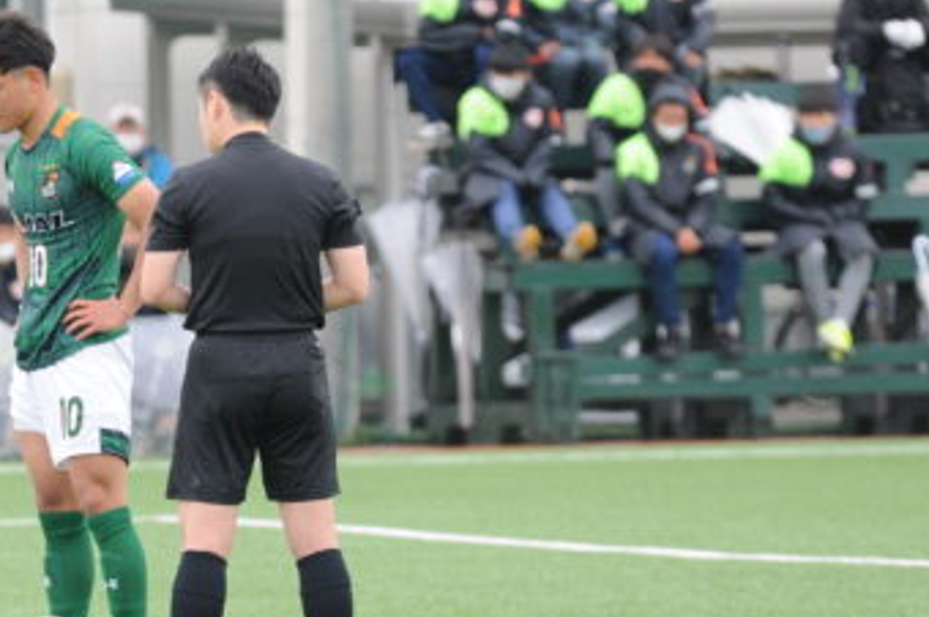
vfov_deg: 2.0
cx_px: 57
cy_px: 240
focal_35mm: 678
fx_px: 17479
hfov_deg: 3.0
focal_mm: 200
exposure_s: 1/1000
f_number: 3.5
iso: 640
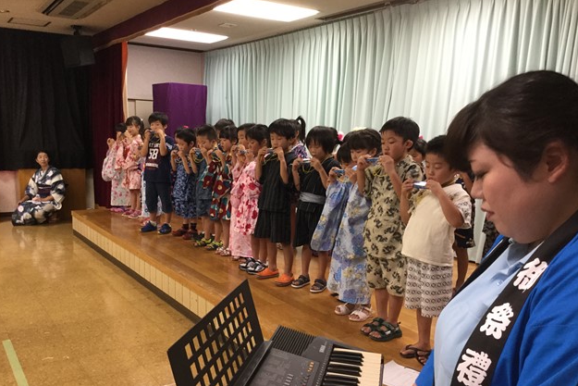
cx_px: 284
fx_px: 530
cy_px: 220
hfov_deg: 57.2
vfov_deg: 39.9
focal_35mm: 33
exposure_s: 1/30
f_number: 2.4
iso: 100
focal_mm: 3.3
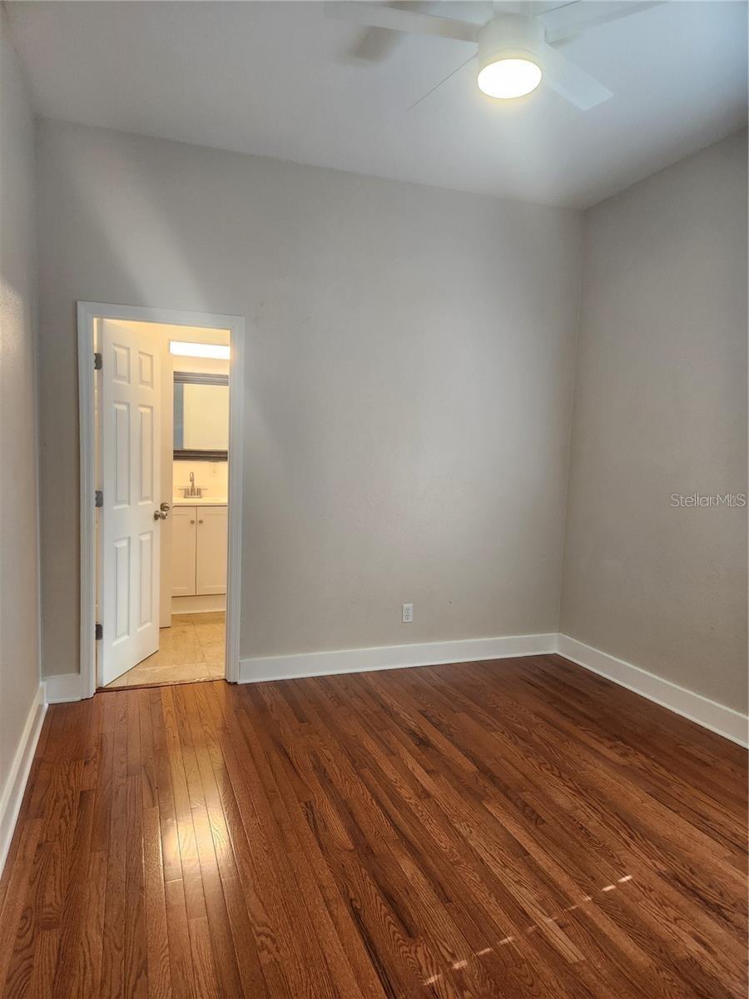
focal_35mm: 23
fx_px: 664
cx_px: 374
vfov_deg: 73.9
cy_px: 500
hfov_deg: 58.9
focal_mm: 5.4
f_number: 1.8
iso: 160
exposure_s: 1/120
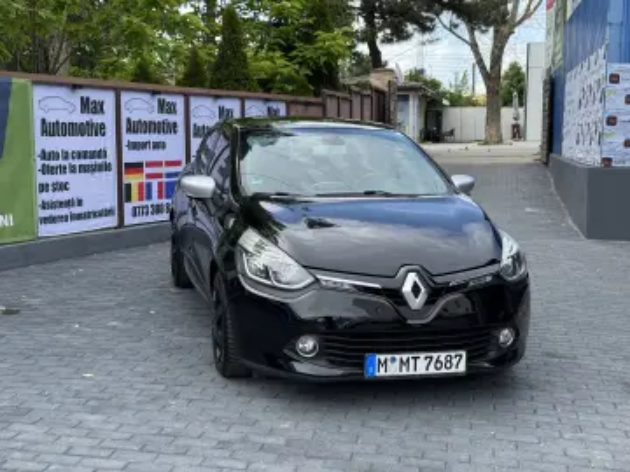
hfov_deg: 39.7
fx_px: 874
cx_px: 315
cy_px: 236
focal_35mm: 48
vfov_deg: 30.3
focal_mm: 6.76
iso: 64
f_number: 1.78
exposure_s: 1/1114
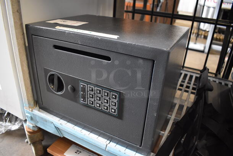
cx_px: 116
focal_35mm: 27
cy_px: 78
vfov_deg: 48.0
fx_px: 175
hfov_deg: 67.3
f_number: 3.5
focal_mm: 18
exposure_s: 1/125
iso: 3200
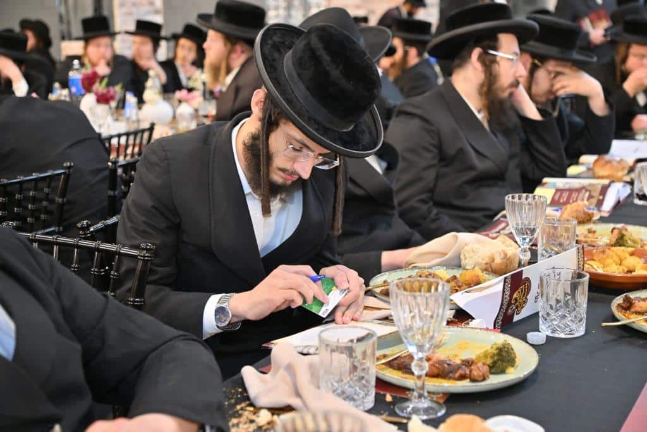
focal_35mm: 55
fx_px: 989
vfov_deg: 24.6
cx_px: 324
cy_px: 216
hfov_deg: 36.2
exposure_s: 1/160
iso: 640
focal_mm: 55
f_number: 4
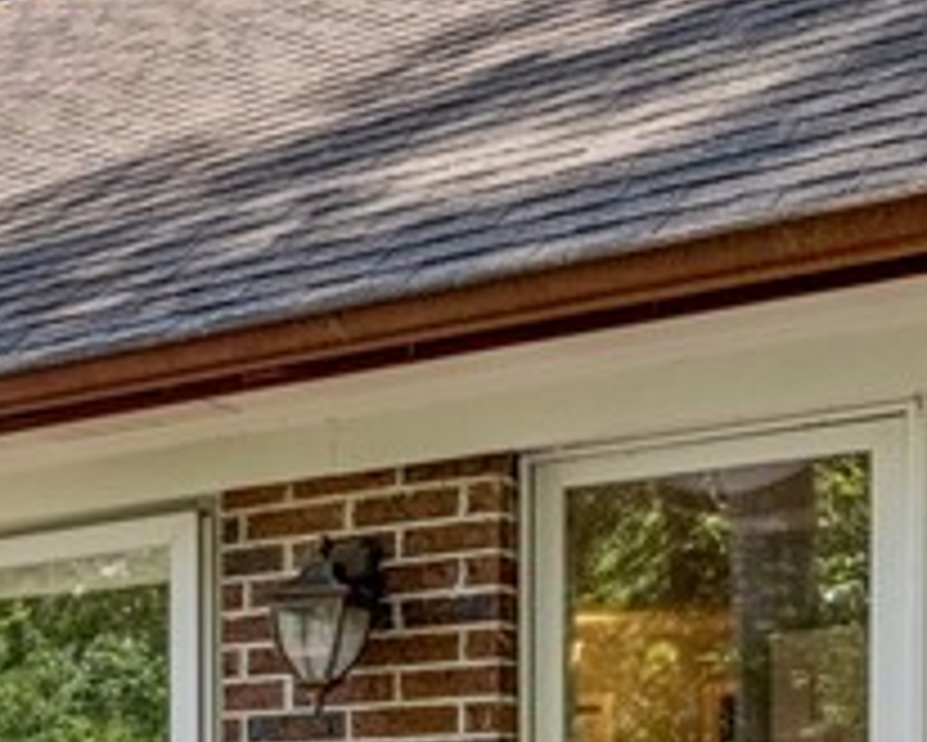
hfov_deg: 19.6
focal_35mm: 79
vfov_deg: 18.8
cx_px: -616
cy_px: 776
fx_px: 2168
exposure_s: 1/1250
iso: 250
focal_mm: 16
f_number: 8
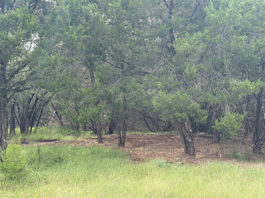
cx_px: 132
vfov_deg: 30.3
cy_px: 99
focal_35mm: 48
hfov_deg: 39.7
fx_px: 367
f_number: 1.78
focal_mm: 6.76
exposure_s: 1/906
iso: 100
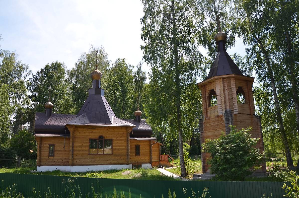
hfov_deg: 67.5
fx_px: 224
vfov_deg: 47.7
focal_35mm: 27
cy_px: 99
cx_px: 150
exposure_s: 1/250
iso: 100
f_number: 6.3
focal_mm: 18
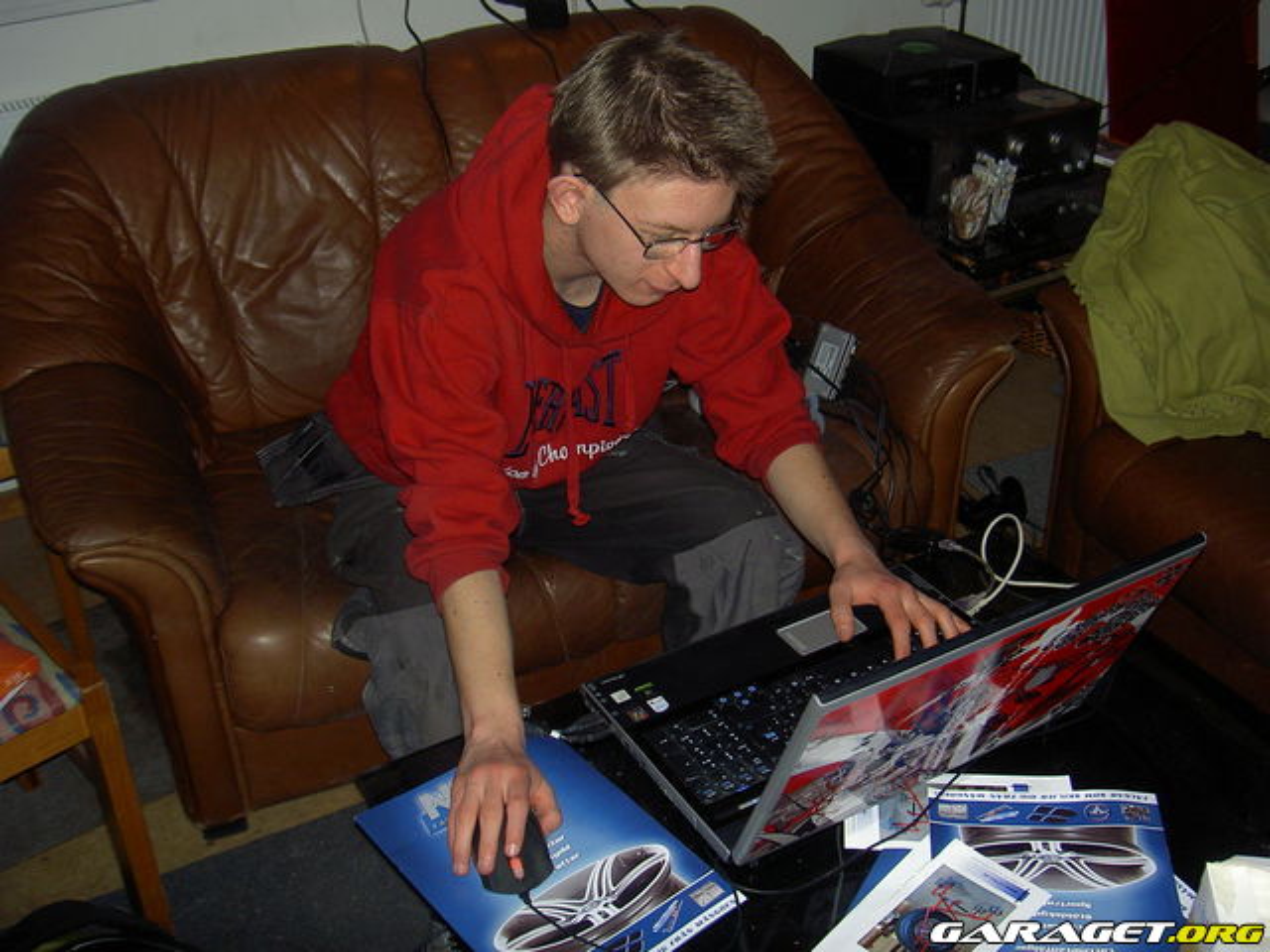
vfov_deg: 36.8
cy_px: 476
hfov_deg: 47.9
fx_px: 1431
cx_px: 635
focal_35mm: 39
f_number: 2.8
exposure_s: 1/125
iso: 100
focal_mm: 8
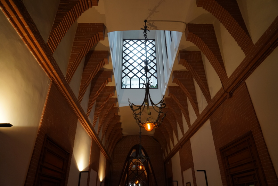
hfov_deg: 73.7
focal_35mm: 24
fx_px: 185
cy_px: 93
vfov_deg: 53.2
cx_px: 139
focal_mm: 24
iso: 800
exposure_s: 1/160
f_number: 4
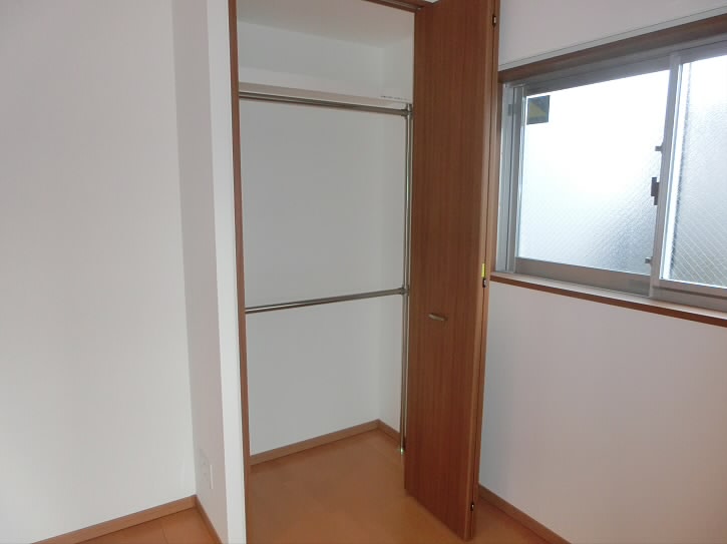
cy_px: 272
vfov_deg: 56.8
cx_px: 364
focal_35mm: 24
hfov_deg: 71.6
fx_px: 504
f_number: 3
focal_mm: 4.24
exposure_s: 1/60
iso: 400
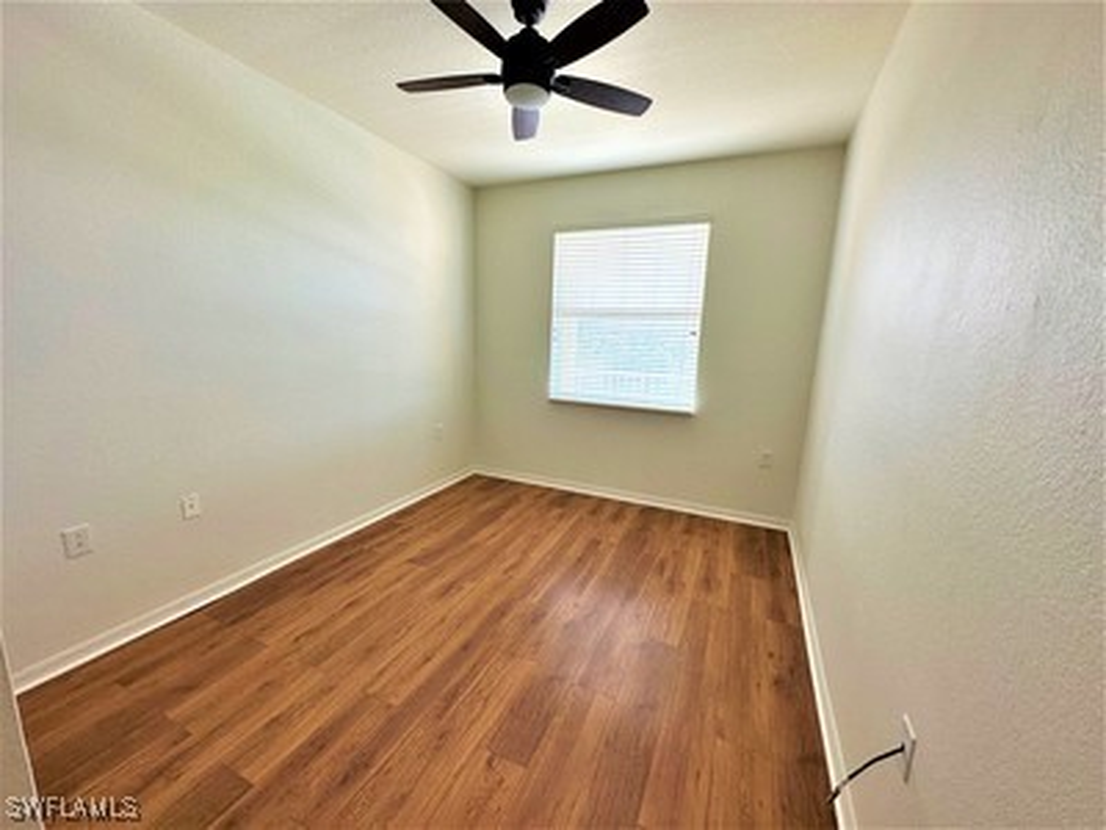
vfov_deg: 85.7
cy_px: 415
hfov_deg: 102.1
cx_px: 553
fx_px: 447
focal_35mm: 14
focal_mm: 2.22
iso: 100
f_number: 2.2
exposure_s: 1/120
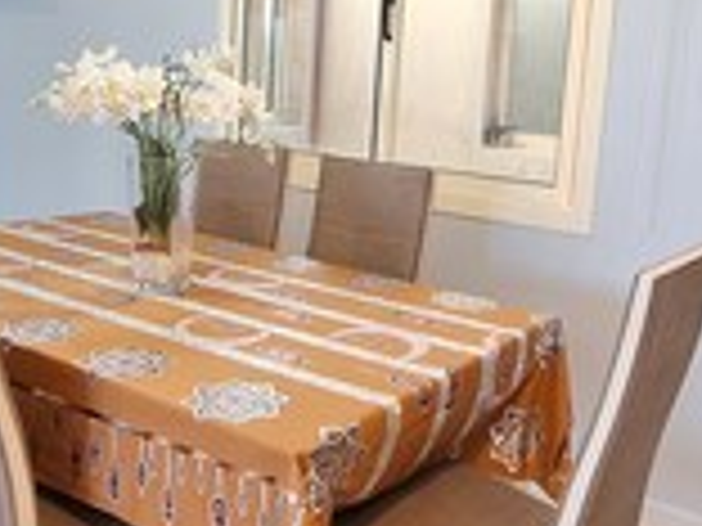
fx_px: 771
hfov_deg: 48.8
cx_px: 403
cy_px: 187
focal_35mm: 38
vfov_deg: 37.4
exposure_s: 1/25
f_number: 2.2
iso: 200
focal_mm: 1.74
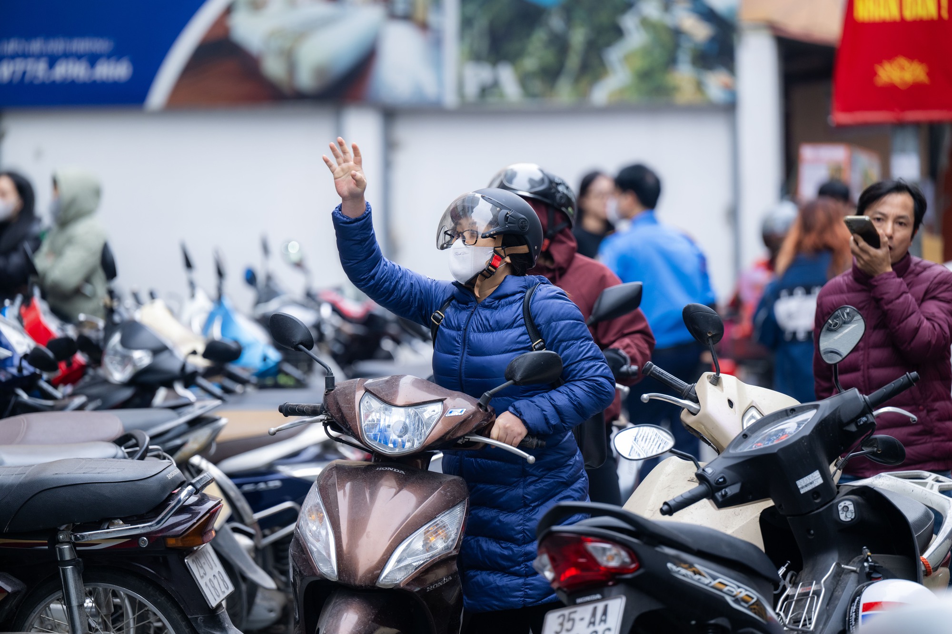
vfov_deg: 6.9
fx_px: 5288
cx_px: 476
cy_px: 317
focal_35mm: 200
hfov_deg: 10.3
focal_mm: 200
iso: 400
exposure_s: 1/400
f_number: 3.2
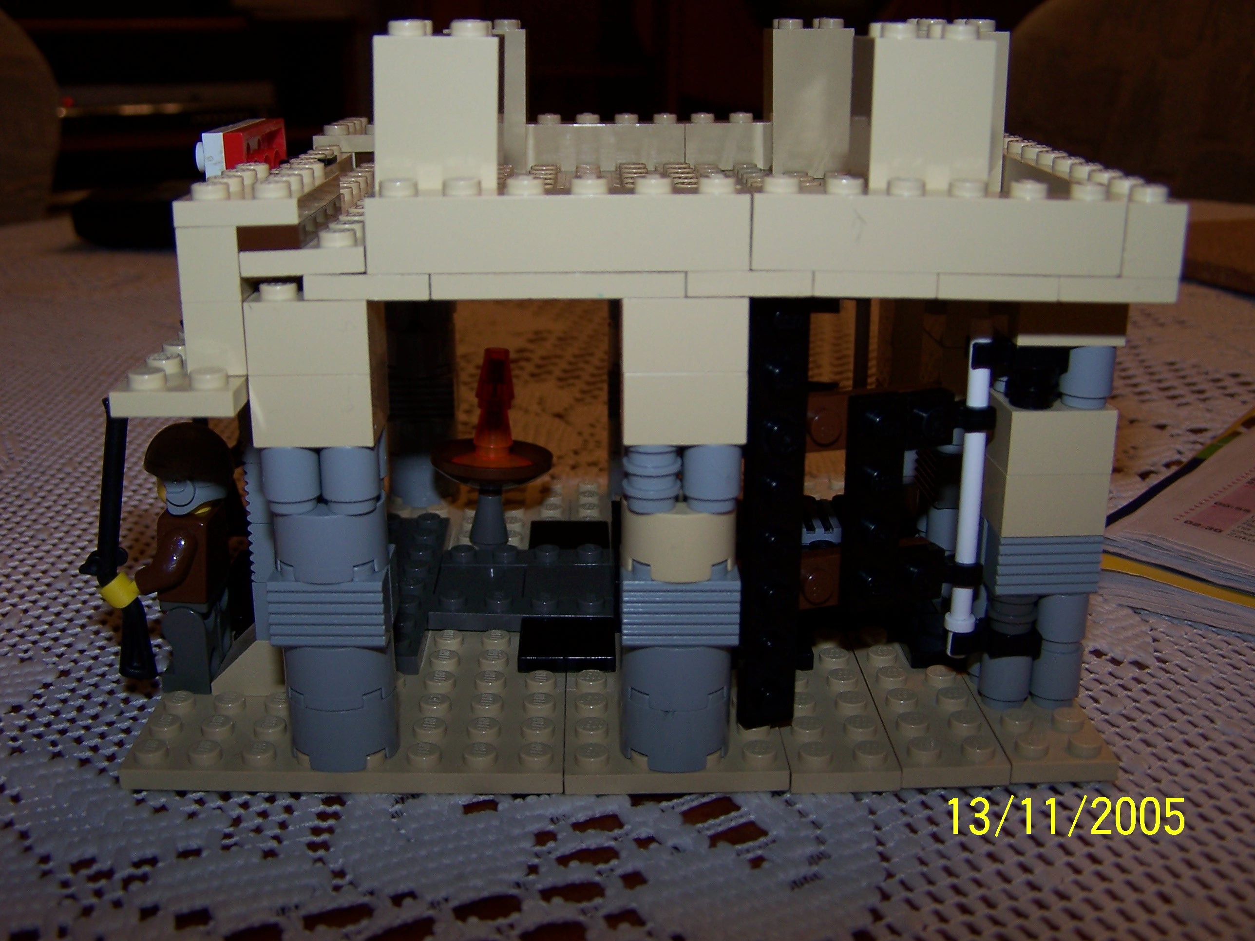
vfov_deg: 37.7
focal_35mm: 38
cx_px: 628
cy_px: 470
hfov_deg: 49.0
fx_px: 1378
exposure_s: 1/60
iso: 80
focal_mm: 6.3
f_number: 2.8
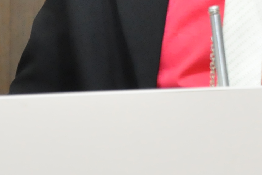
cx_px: 232
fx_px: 4996
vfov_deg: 2.0
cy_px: -163
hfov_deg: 3.0
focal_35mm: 686
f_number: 5.6
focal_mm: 105
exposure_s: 1/60
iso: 2000
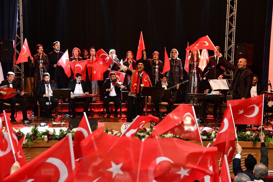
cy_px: 92
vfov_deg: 20.6
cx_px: 138
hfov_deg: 30.5
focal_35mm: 66
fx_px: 500
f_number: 5
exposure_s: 1/200
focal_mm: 65
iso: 8000
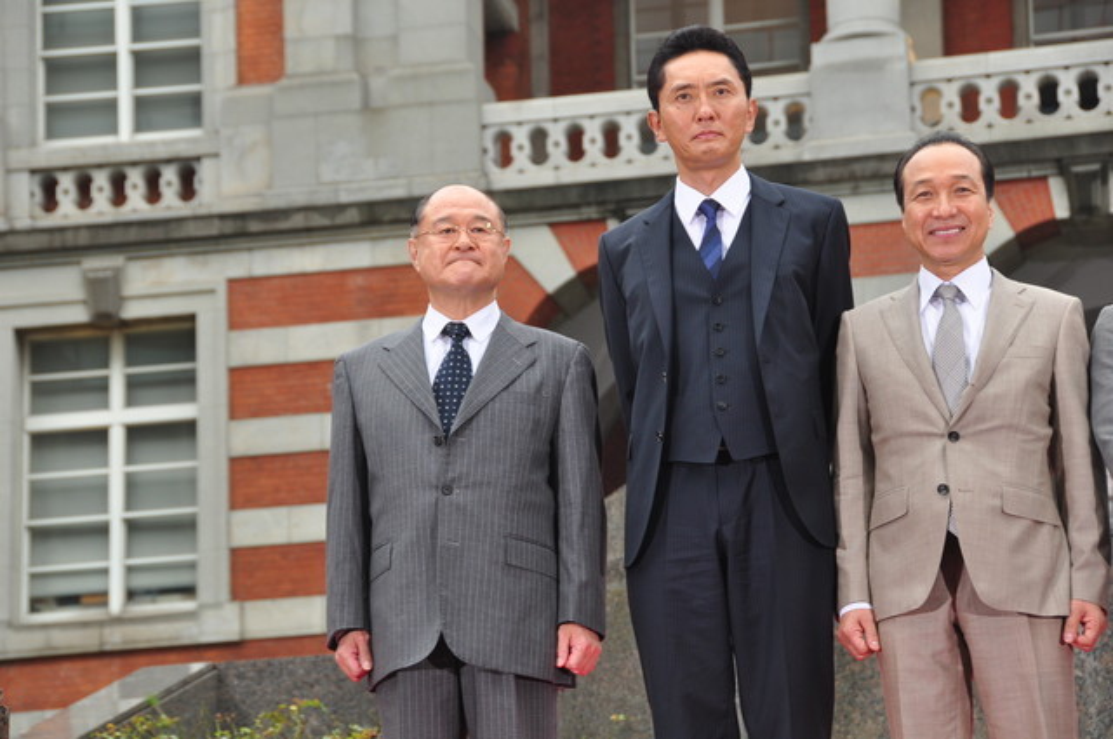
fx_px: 4400
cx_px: 556
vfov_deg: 9.6
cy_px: 370
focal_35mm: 142
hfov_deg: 14.4
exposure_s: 1/60
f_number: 8
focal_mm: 95
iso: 280
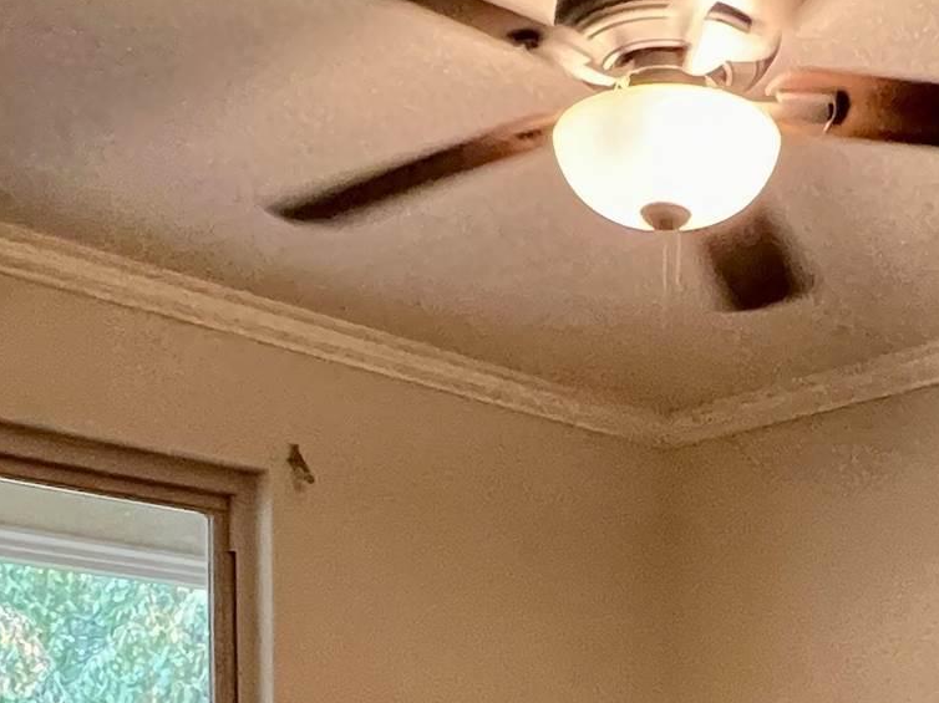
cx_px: 692
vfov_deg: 22.9
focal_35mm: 53
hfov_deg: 35.5
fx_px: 1437
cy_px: 1022
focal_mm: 1.57
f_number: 1.8
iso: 640
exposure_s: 1/60
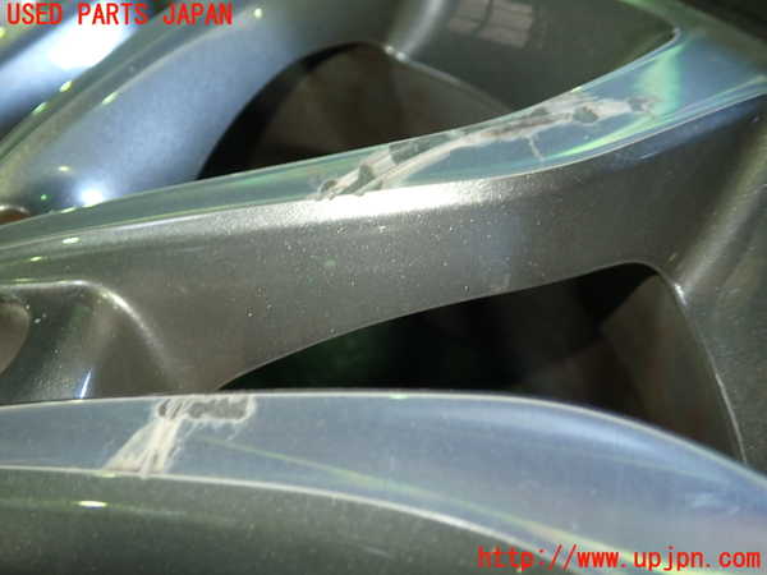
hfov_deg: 60.0
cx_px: 384
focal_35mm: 30
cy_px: 288
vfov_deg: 46.8
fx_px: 665
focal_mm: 5.4
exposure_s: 1/30
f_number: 2.3
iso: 200
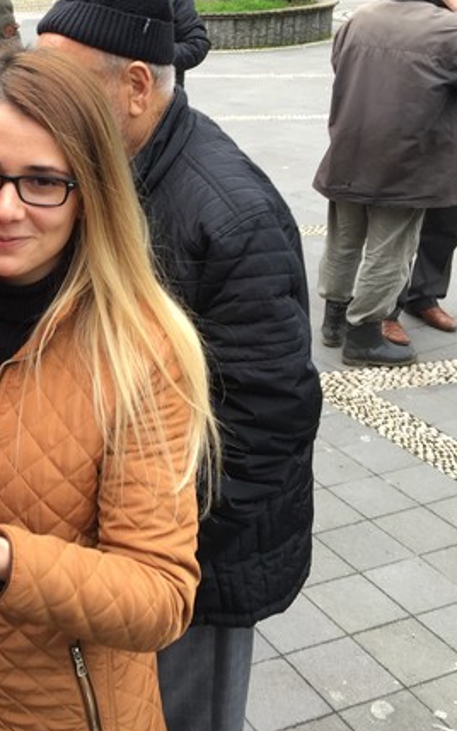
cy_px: 337
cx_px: -20
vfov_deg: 41.8
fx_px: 957
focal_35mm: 48
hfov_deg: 25.3
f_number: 2.2
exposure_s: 1/105
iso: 32
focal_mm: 4.15
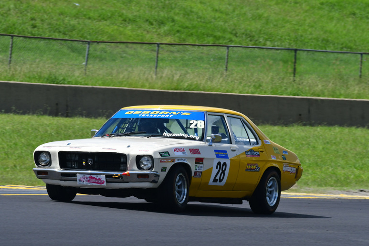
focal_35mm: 497
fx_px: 5093
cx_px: 180
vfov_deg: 2.8
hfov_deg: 4.1
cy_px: 126
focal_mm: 320
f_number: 13
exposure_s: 1/500
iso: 400
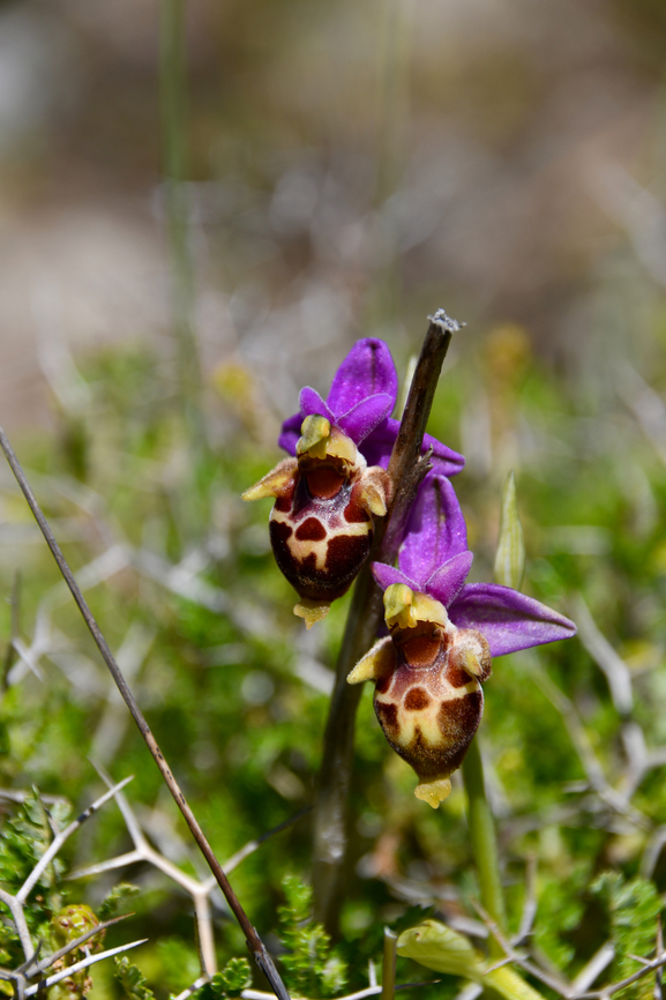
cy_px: 500
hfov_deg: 3.7
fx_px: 10410
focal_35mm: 375
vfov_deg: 5.5
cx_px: 333
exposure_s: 1/160
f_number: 8
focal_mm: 250
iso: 100
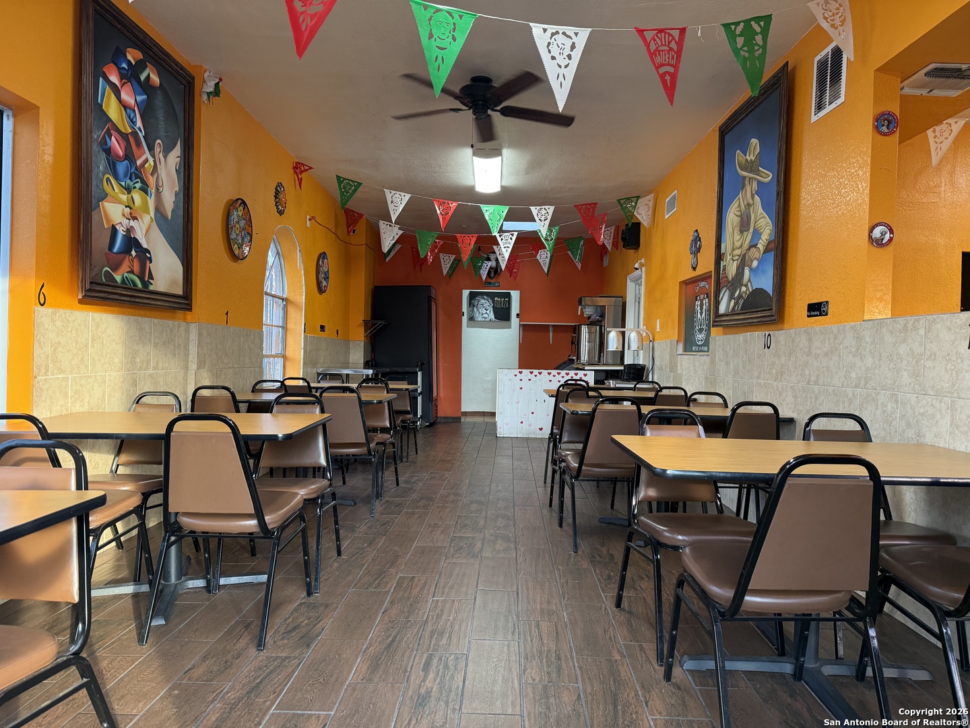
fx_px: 673
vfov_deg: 56.8
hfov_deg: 71.6
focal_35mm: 24
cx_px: 485
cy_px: 364
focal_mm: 6.76
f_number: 1.78
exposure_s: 1/120
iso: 250
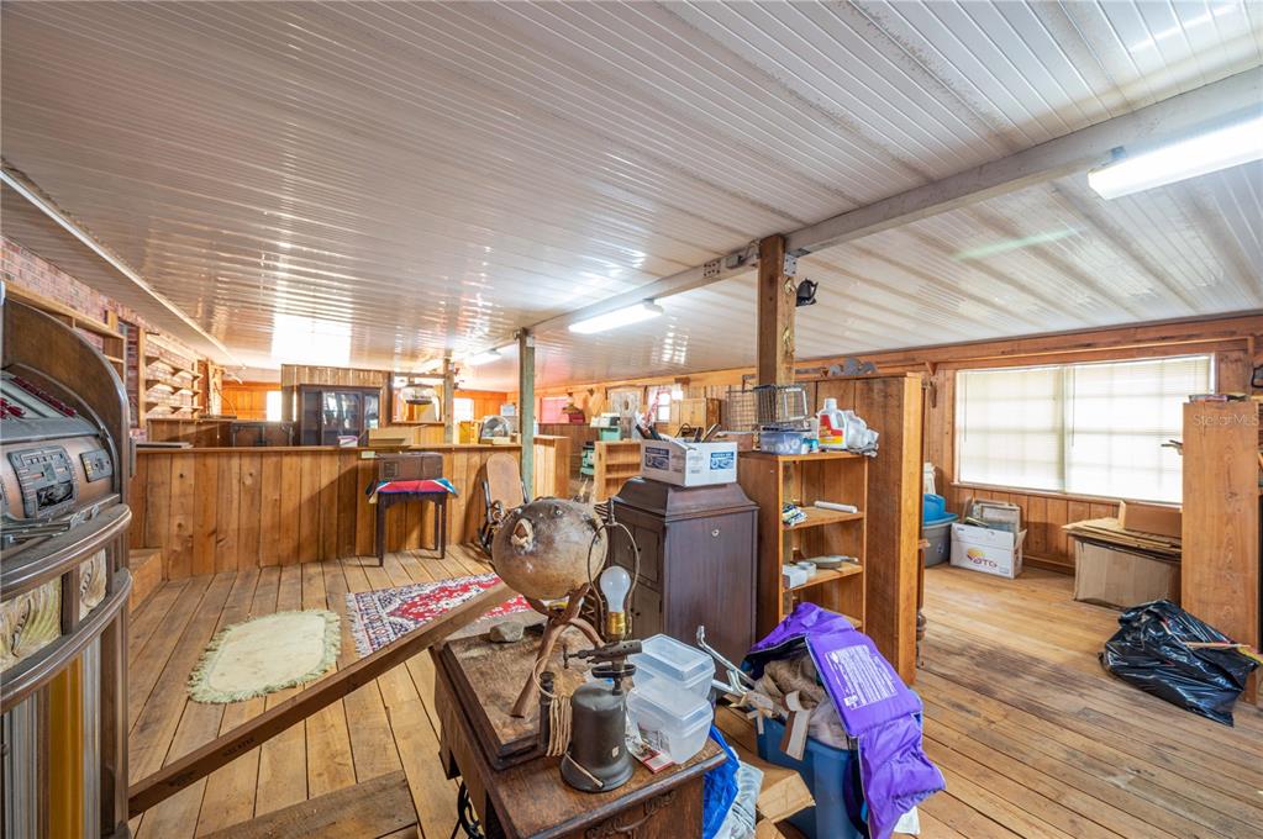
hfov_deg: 104.3
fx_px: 491
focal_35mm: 14
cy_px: 420
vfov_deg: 81.1
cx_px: 632
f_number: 8
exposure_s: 2
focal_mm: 14
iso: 320
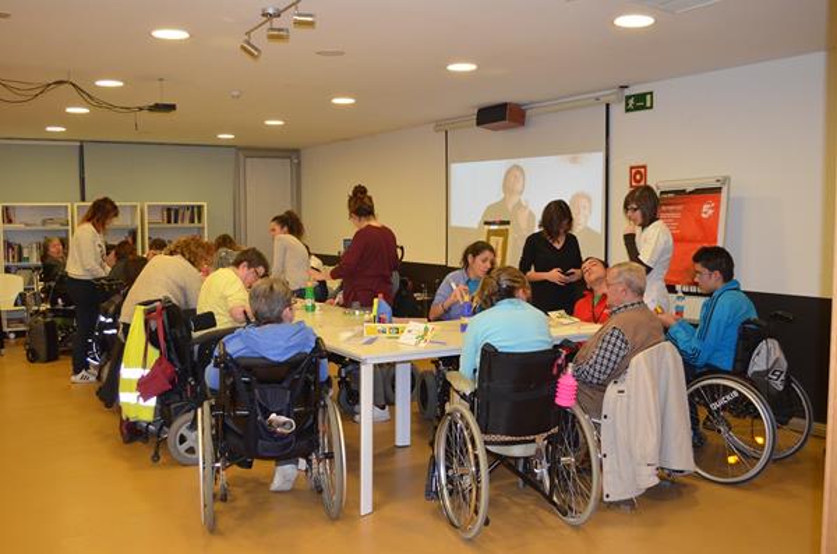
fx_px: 765
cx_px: 418
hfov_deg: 57.3
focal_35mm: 33
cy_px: 277
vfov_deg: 39.8
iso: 1800
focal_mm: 22
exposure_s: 1/60
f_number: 4
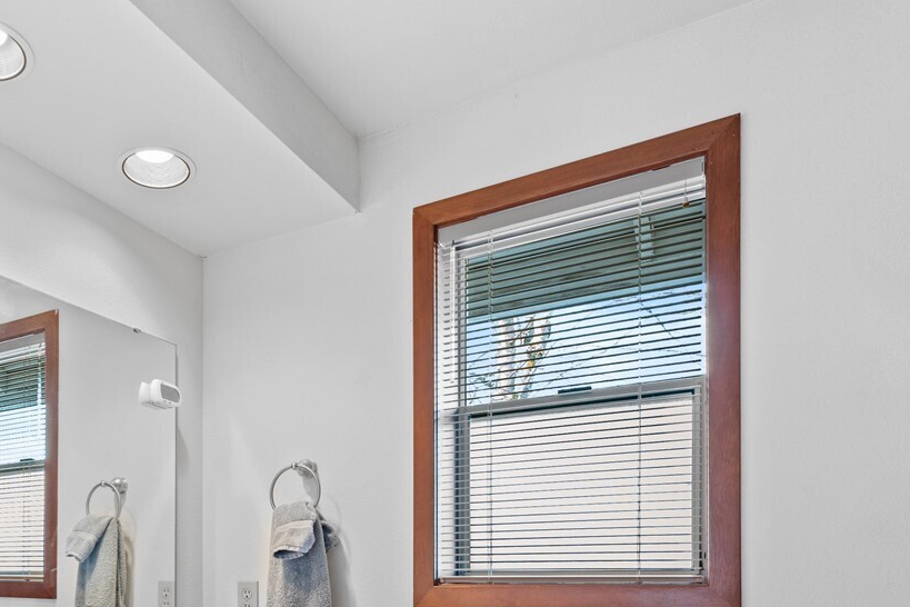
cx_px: 265
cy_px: 599
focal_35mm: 29
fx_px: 733
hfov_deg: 61.2
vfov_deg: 39.9
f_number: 8
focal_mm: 14
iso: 400
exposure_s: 1.3
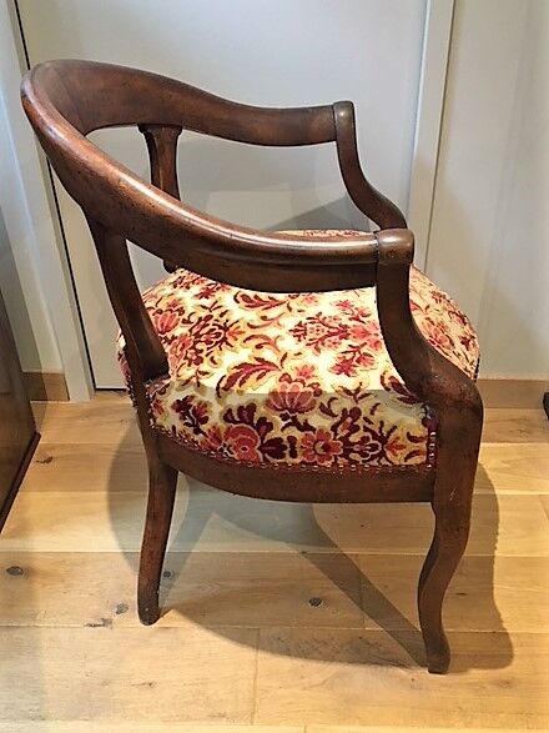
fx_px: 613
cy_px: 366
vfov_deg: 61.7
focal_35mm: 29
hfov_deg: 48.2
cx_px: 274
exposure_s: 1/33
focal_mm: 4.15
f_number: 2.2
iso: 200
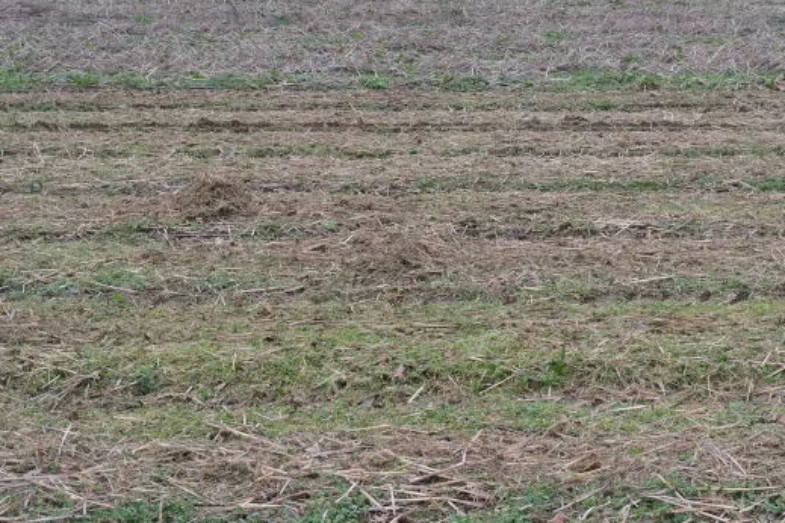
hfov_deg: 25.0
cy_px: 158
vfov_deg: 16.8
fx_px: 1766
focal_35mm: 81
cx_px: 504
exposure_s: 1/90
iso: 320
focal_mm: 27.7
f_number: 4
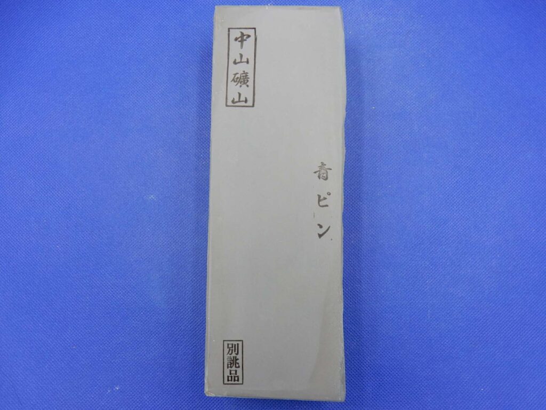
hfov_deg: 69.4
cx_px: 273
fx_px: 394
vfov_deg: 54.9
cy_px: 205
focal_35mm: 25
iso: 125
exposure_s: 1/80
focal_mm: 4.5
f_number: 3.7
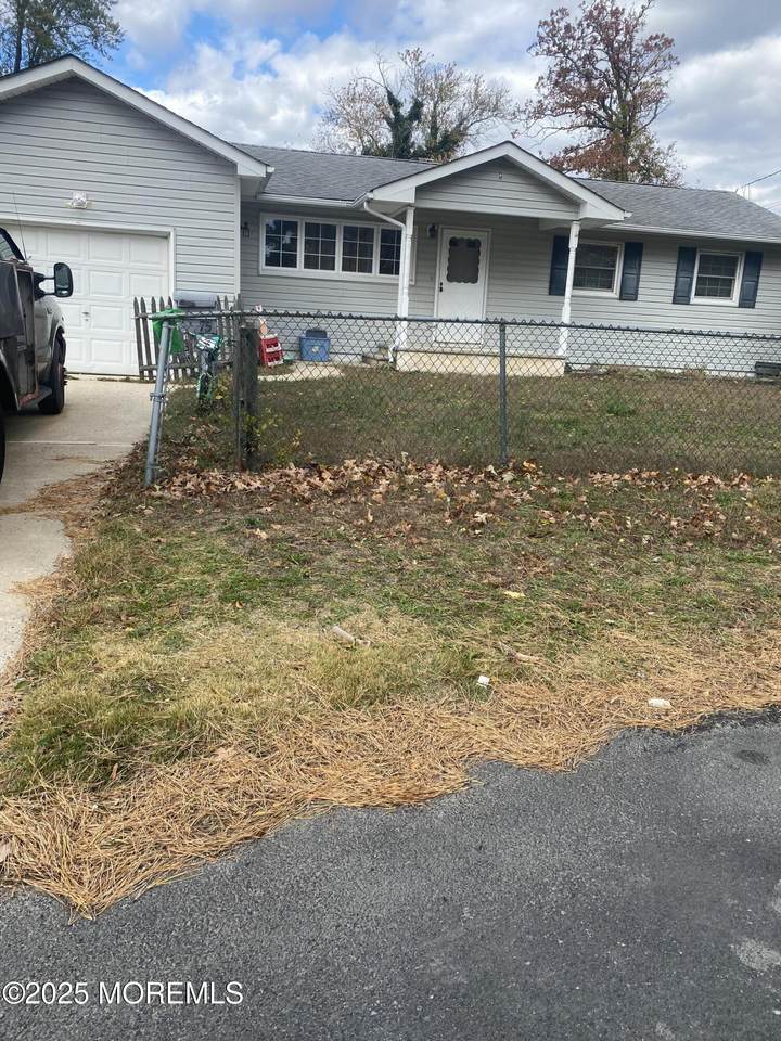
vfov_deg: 67.3
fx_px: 782
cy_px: 520
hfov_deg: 53.1
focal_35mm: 26
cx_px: 390
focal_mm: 4.25
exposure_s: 1/1287
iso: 32
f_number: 1.8
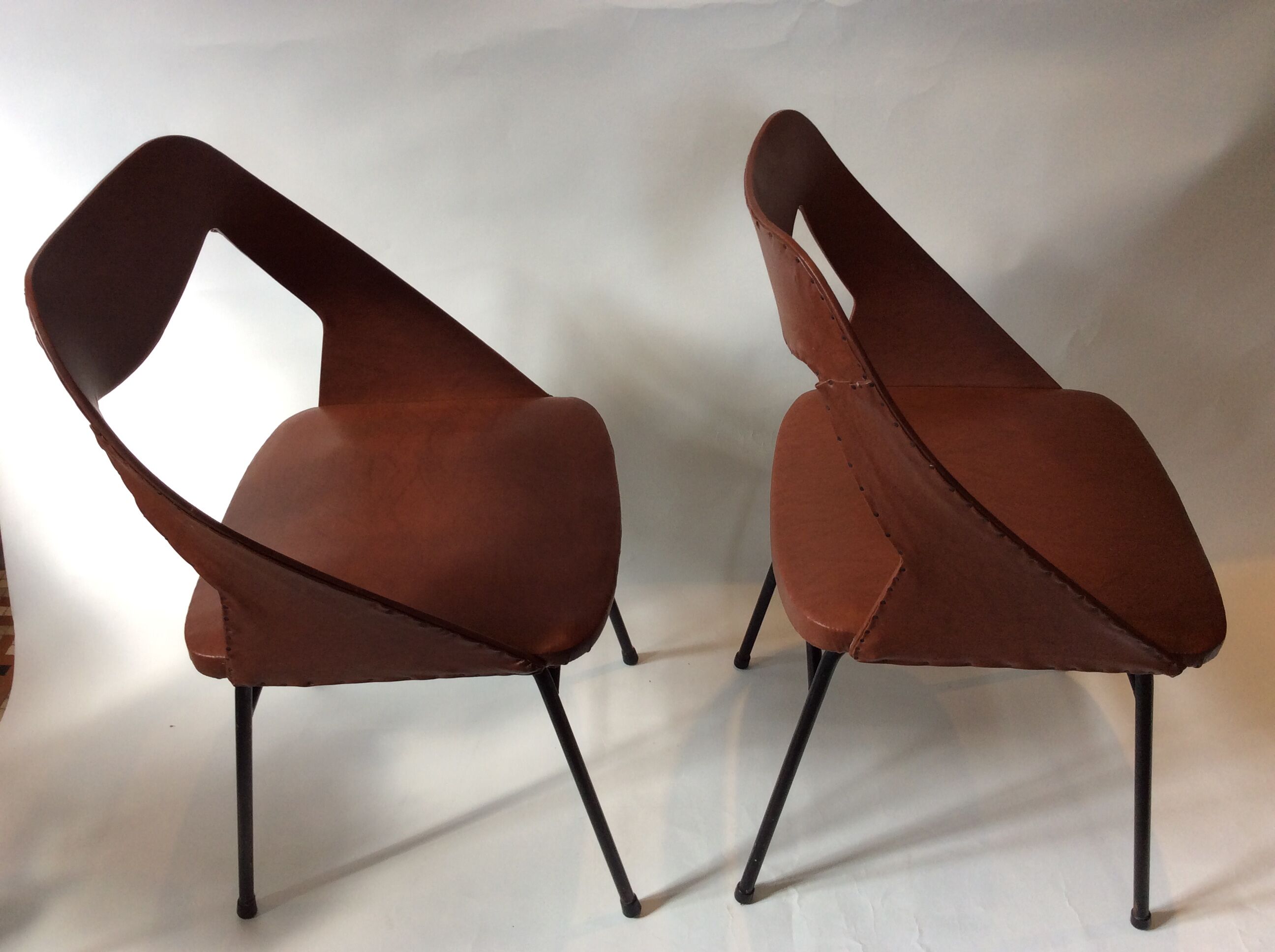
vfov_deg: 44.1
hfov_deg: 56.9
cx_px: 638
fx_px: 1177
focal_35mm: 32
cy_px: 476
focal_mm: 3.3
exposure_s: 1/50
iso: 50
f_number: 2.4
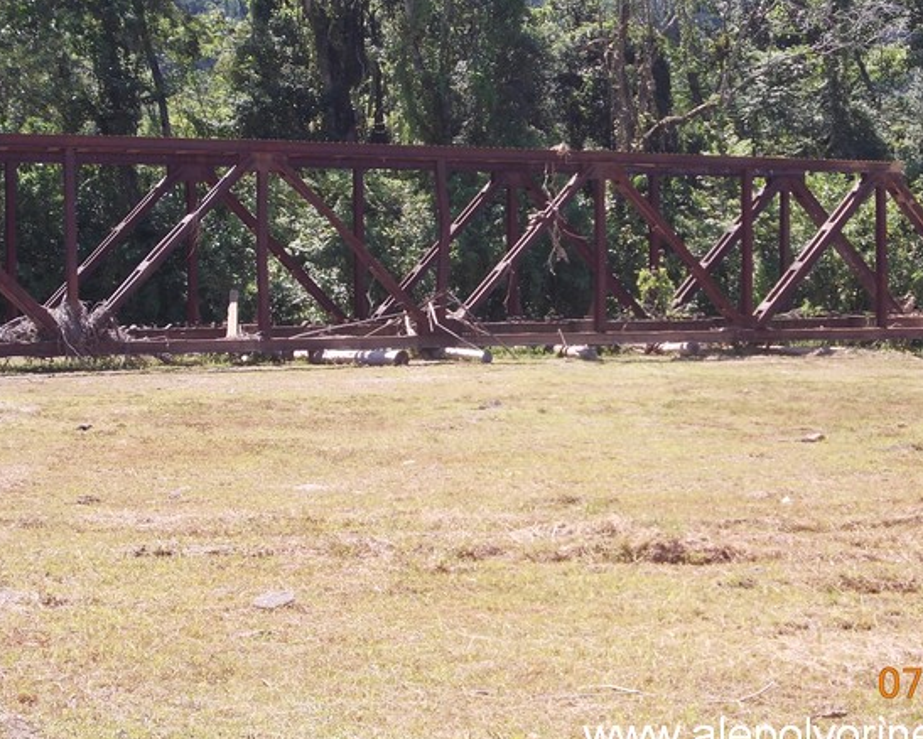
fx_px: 2241
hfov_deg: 23.3
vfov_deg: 18.7
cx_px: 530
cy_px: 314
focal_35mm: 82
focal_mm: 8.5
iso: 80
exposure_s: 1/250
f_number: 4
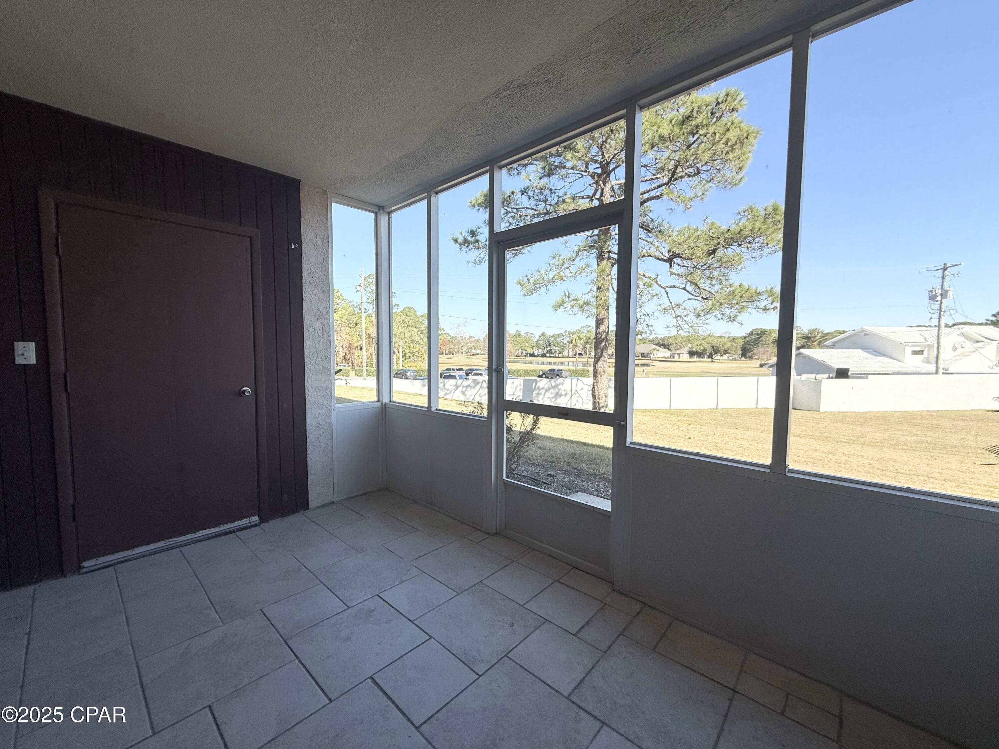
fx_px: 404
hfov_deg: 102.1
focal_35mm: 14
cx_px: 500
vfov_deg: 85.7
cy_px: 374
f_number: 2.2
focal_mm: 2.22
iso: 50
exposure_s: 1/717
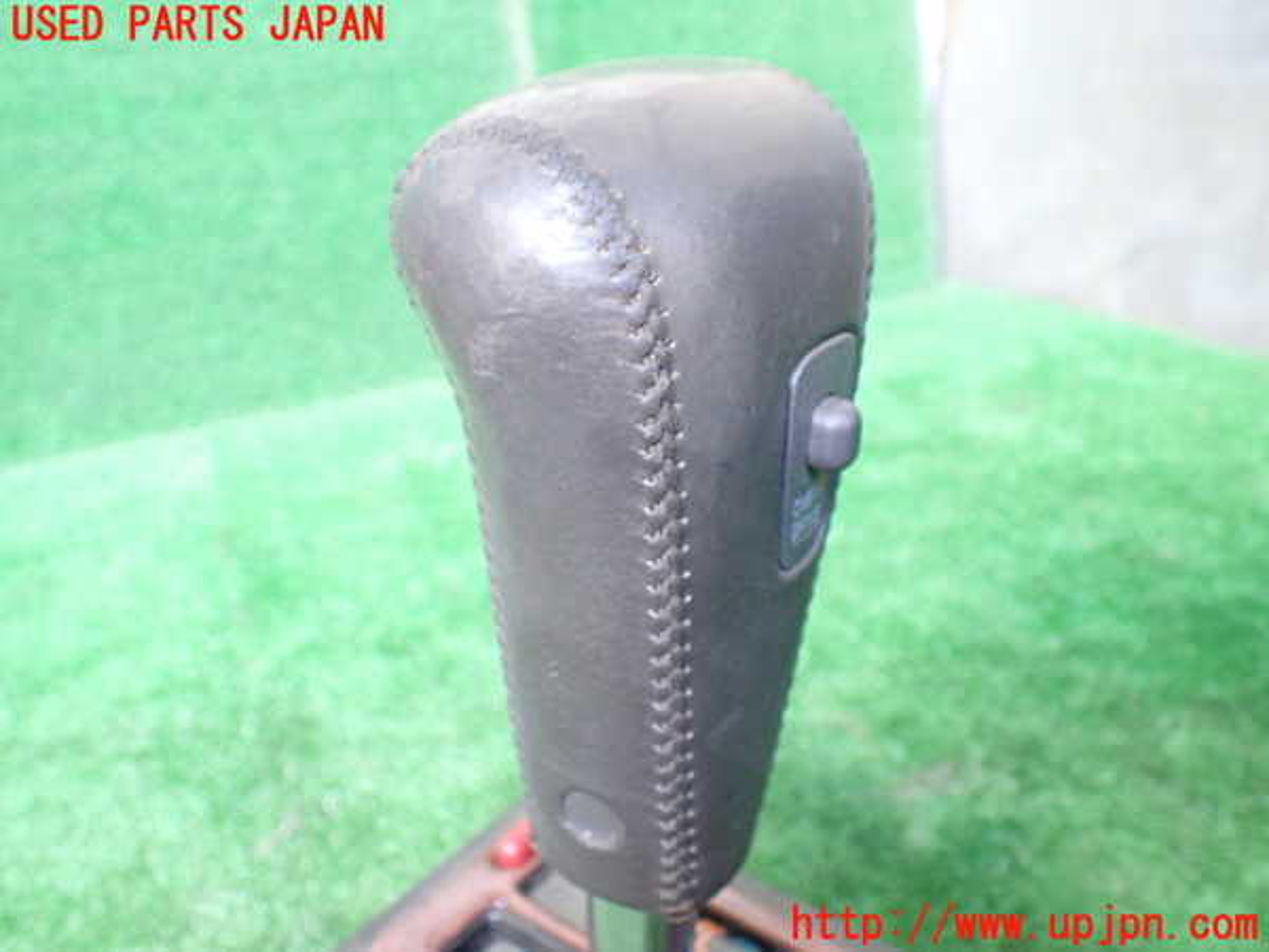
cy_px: 476
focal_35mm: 30
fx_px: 1100
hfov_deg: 60.0
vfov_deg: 46.8
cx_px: 634
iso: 800
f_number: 2.3
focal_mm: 5.4
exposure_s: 1/40
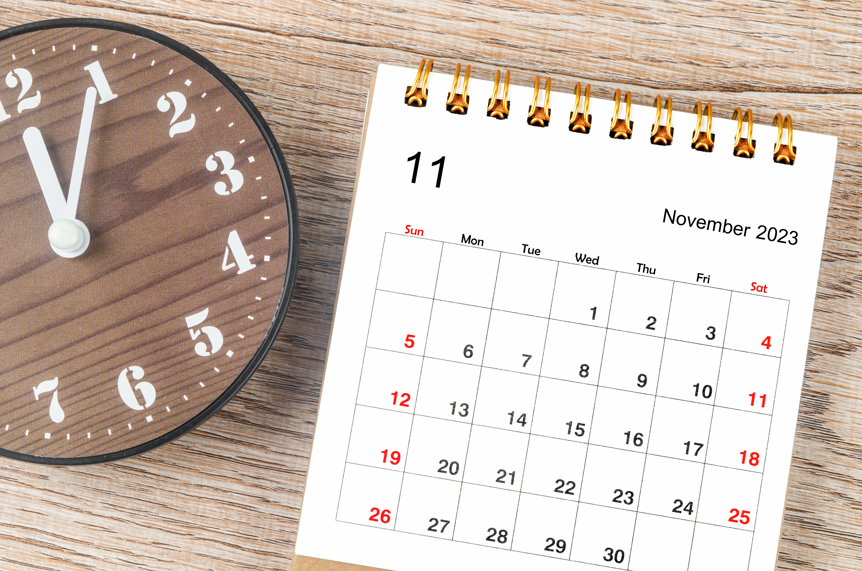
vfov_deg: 15.1
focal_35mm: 90
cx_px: 431
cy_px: 286
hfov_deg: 22.7
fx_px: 2151
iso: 125
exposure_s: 1/100
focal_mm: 60
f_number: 11
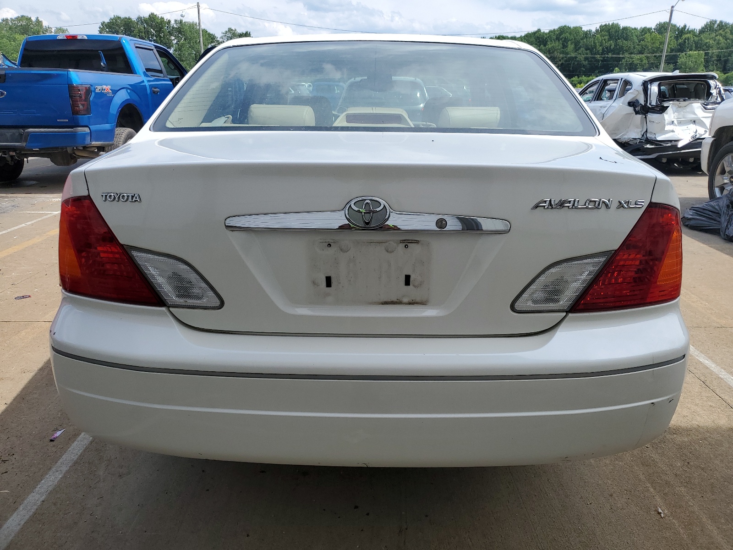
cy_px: 275
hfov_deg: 67.3
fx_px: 551
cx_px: 366
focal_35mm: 26
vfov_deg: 53.1
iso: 50
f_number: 1.5
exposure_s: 1/2500
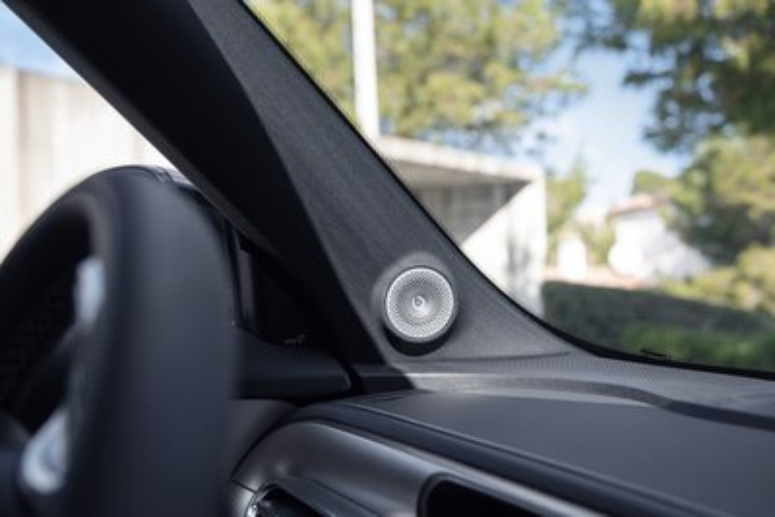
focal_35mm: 48
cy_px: 258
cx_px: 388
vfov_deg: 28.1
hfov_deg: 41.1
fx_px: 1034
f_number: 4.5
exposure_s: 1/800
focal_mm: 48
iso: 640
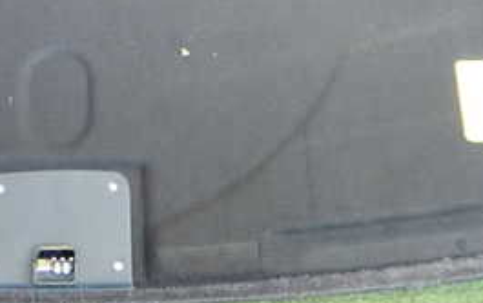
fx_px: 948
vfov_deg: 17.5
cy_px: -33
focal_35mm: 72
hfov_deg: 27.7
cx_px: 66
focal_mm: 5.4
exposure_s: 1/80
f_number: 2.3
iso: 1000
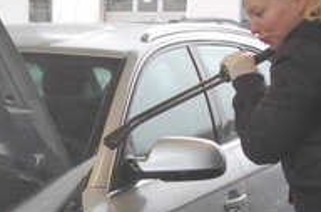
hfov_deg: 15.9
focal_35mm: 127
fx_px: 1126
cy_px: 163
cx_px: 3
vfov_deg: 10.7
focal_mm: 27
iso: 800
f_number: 4
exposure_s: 1/250
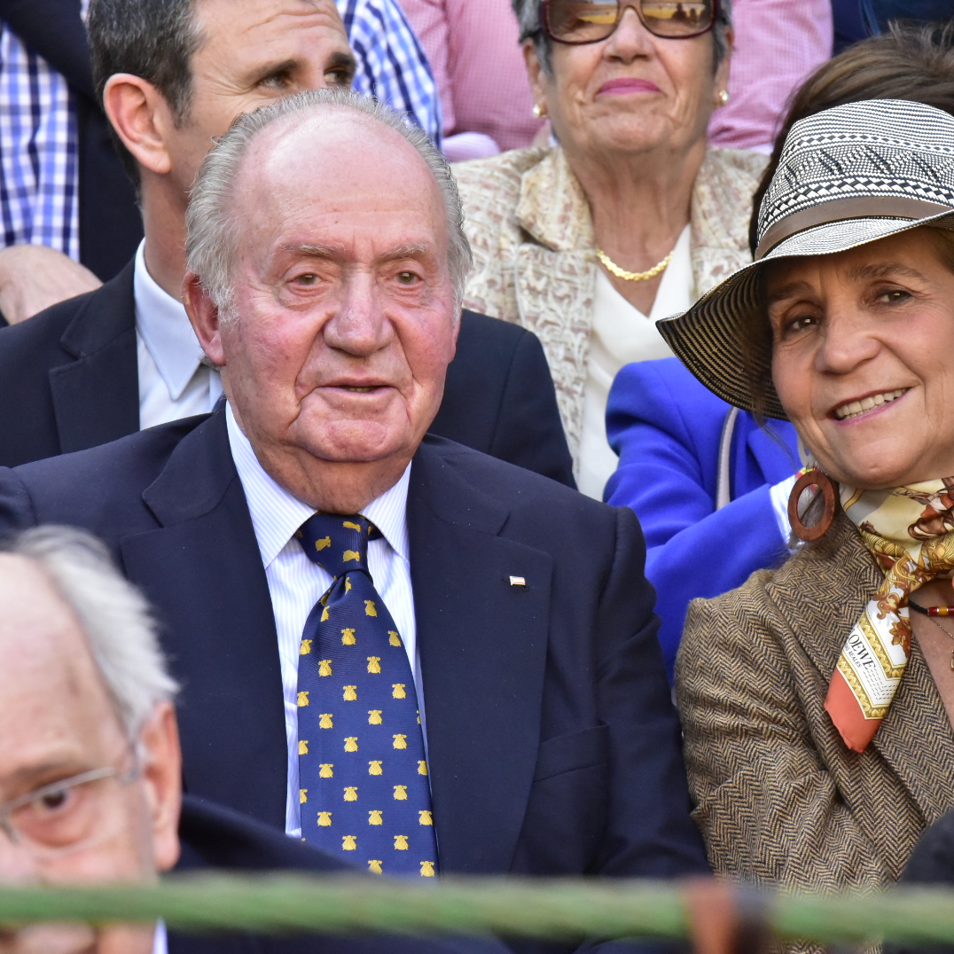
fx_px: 7982
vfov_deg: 6.8
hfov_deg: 6.8
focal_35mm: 256
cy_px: 478
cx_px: 590
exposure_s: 1/500
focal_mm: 200
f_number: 16
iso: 8000
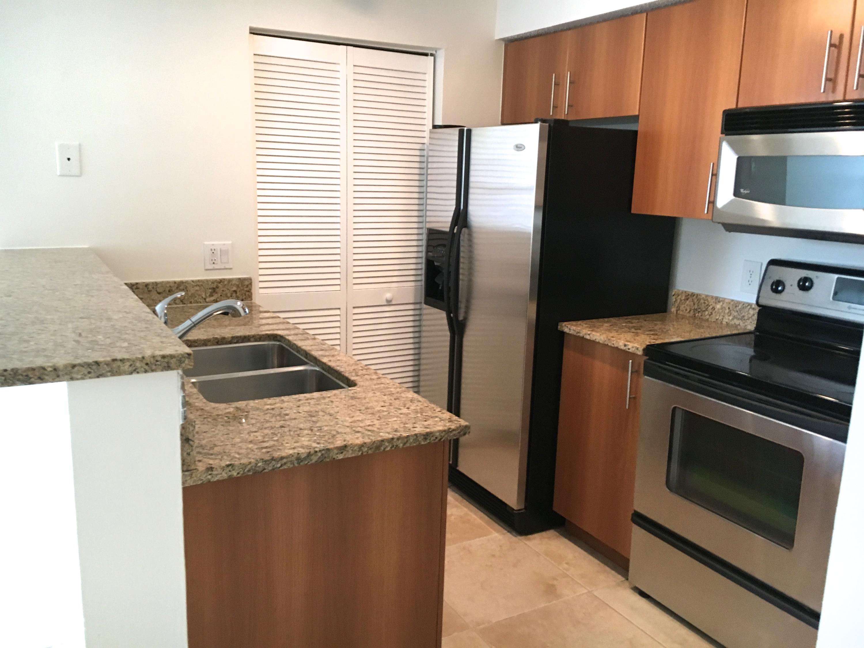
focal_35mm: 29
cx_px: 432
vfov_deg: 48.2
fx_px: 724
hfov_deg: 61.7
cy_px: 324
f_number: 2.2
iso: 160
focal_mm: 4.15
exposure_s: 1/30
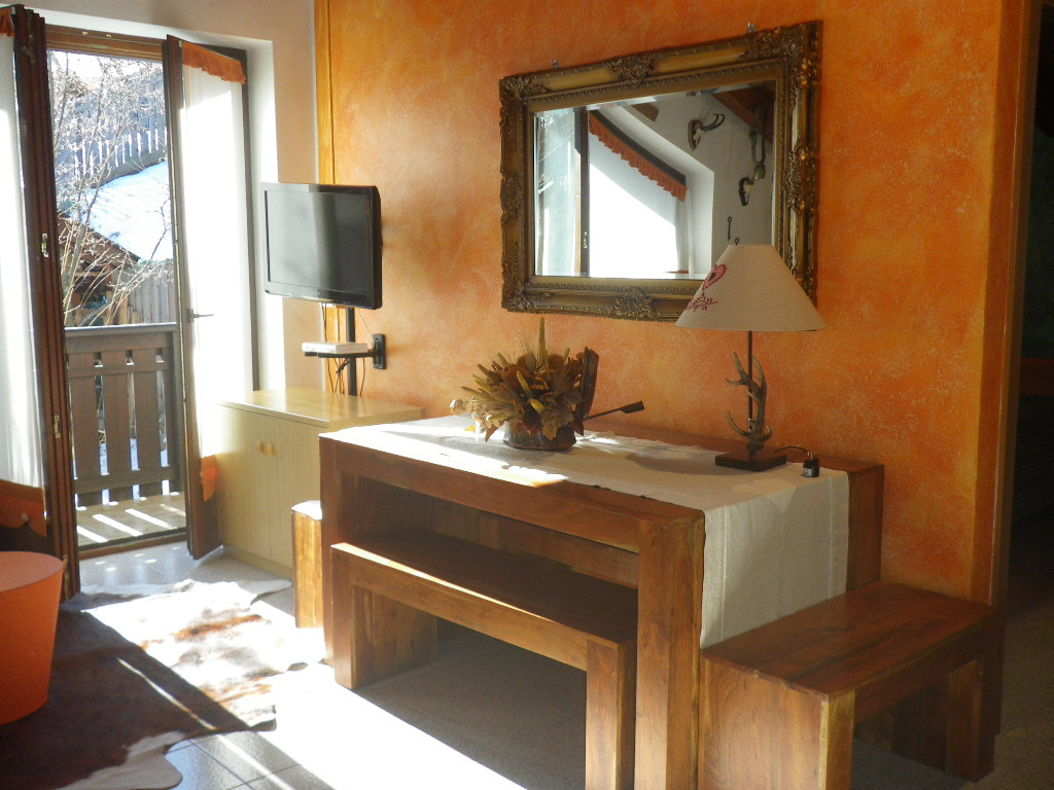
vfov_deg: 40.7
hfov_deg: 52.6
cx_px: 527
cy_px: 395
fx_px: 1066
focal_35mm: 35
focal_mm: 6.2
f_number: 3.8
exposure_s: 1/80
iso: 80
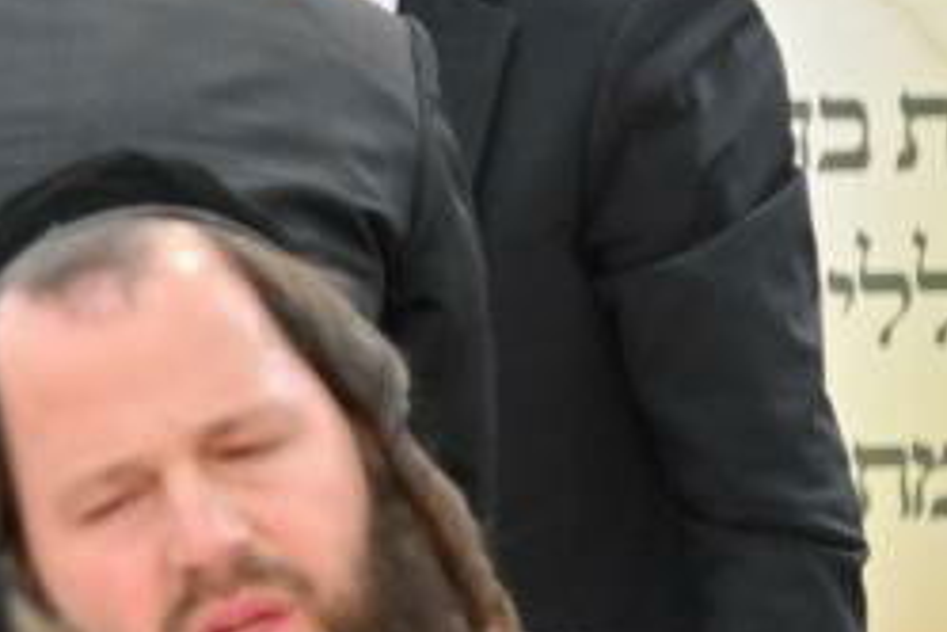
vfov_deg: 3.9
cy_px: 333
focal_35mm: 354
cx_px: -867
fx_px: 9311
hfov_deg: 5.7
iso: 1250
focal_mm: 86
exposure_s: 1/400
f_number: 4
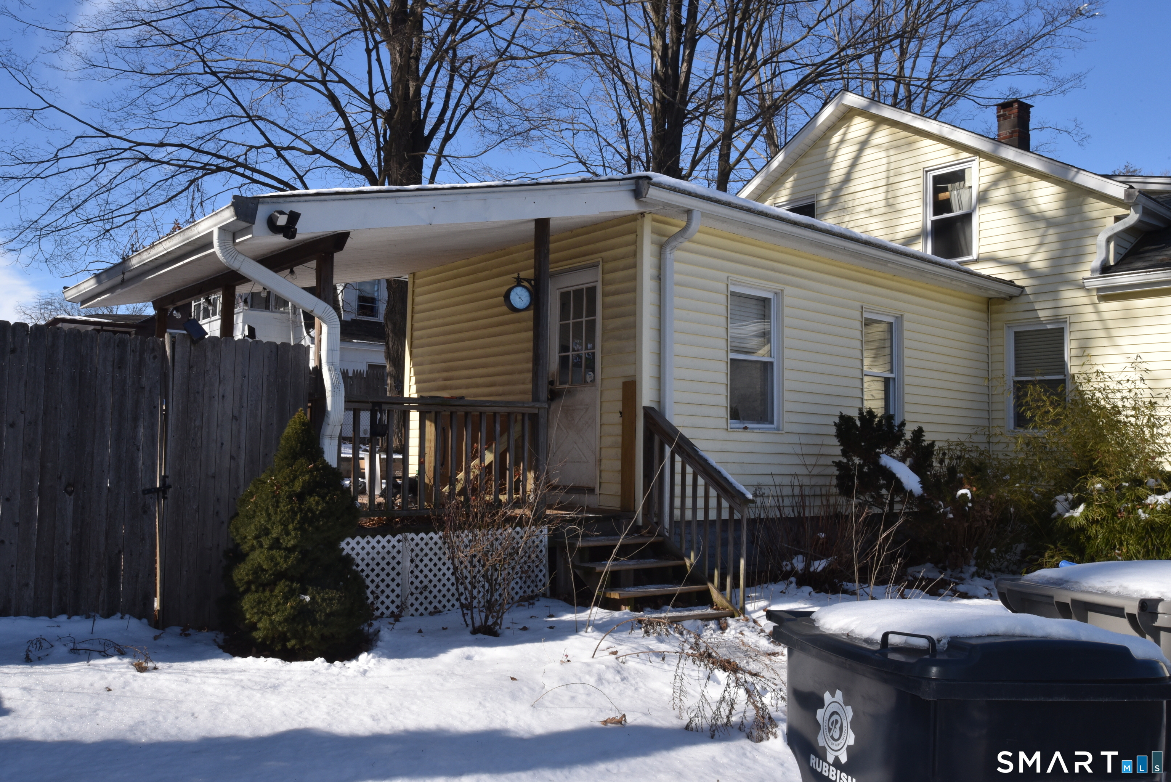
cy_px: 391
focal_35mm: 29
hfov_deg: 63.6
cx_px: 586
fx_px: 944
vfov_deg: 45.0
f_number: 25
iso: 800
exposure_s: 1/200
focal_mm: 29
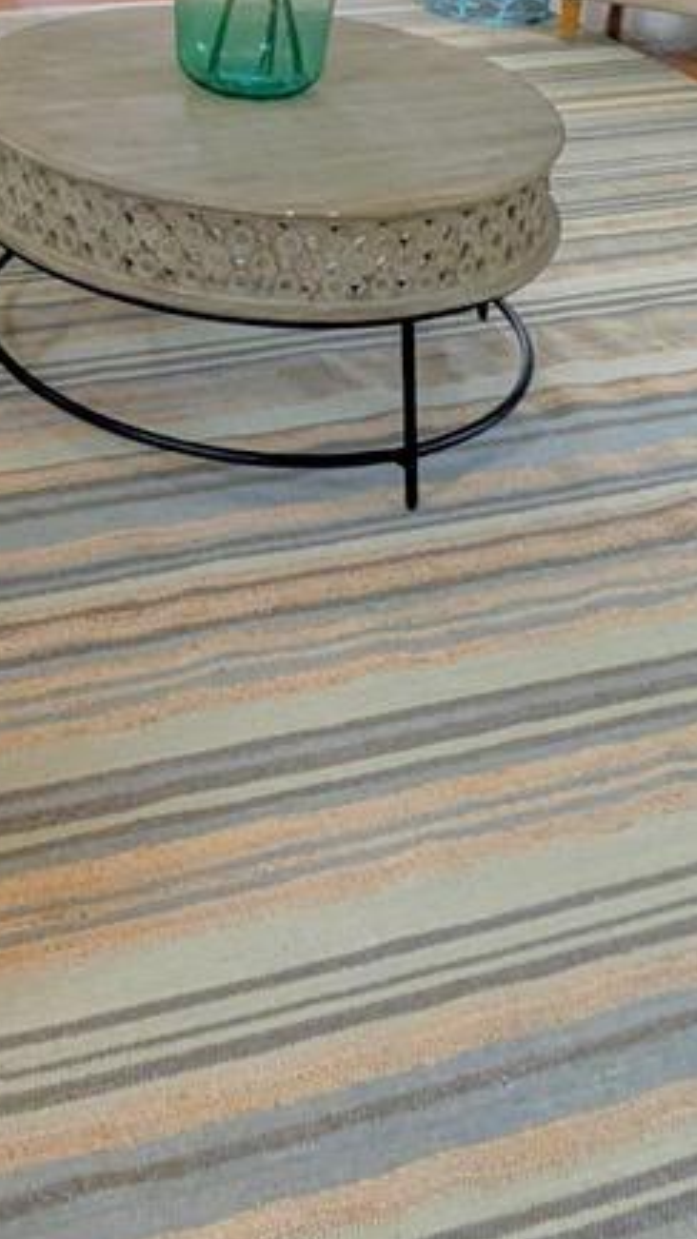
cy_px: -237
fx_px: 1775
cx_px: -1
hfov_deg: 21.4
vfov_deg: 32.2
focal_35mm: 54
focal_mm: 1.85
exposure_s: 1/120
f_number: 2.2
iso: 213
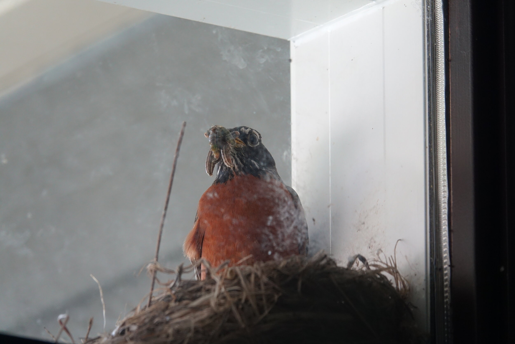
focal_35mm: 435
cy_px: 172
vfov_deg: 3.2
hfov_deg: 4.7
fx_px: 6223
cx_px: 258
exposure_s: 1/160
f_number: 4
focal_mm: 159.66
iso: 800
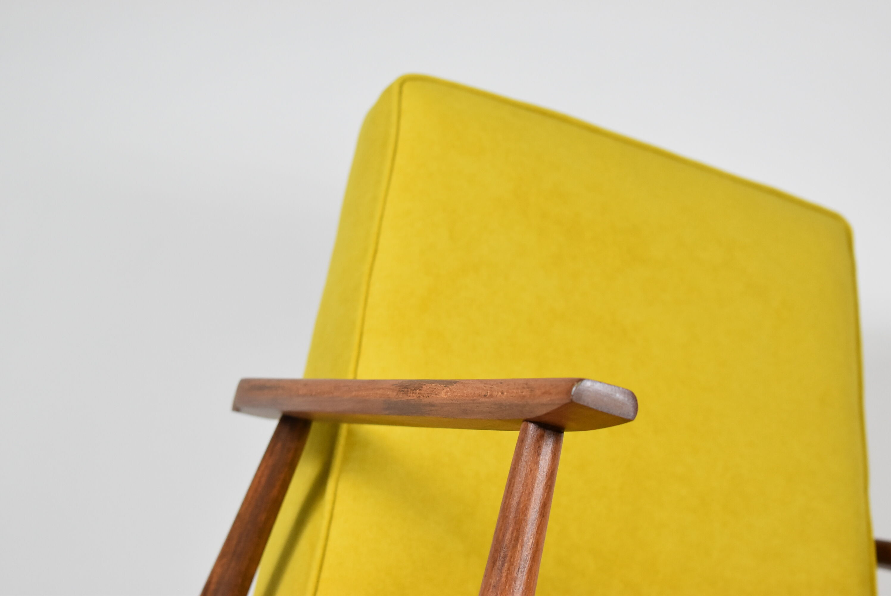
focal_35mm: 82
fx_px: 2043
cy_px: 298
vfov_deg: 16.6
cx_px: 446
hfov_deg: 24.6
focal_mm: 55
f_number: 5.6
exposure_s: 1/125
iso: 1250
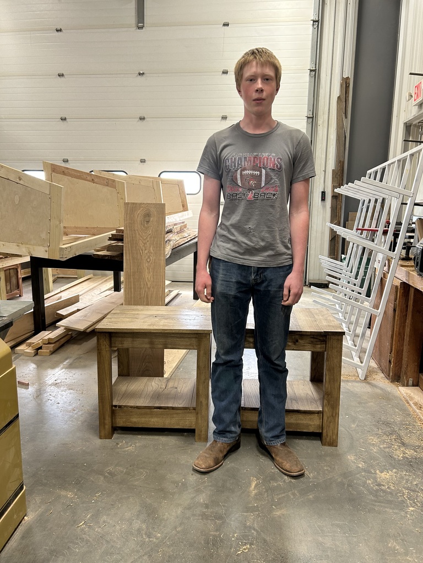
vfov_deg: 67.3
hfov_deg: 53.1
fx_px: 424
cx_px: 212
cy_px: 282
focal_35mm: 26
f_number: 1.5
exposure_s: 1/120
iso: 100
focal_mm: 5.7
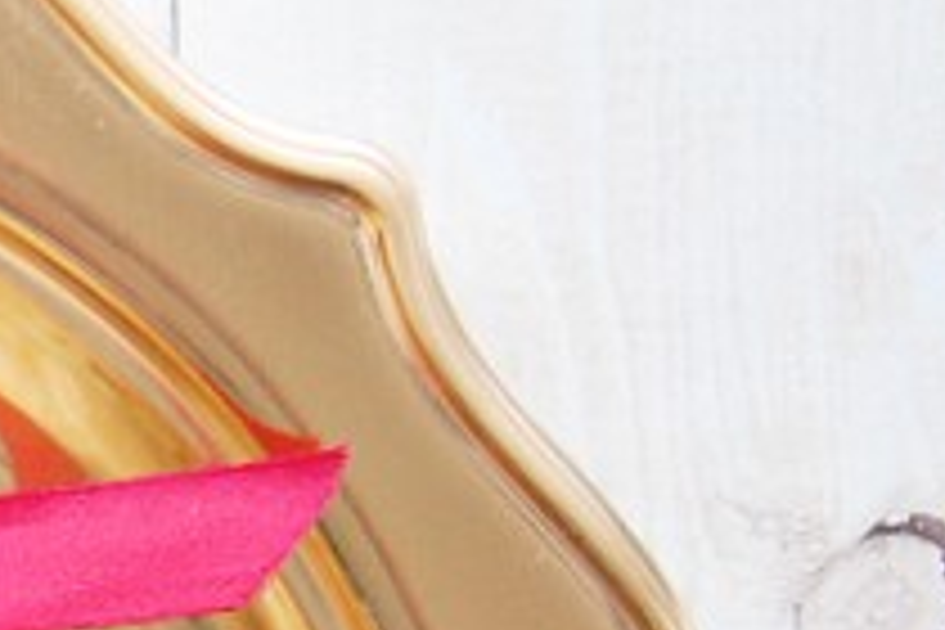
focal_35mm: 191
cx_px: -842
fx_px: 5013
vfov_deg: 7.1
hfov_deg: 10.1
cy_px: 992
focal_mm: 28
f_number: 4.2
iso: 800
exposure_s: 1/50
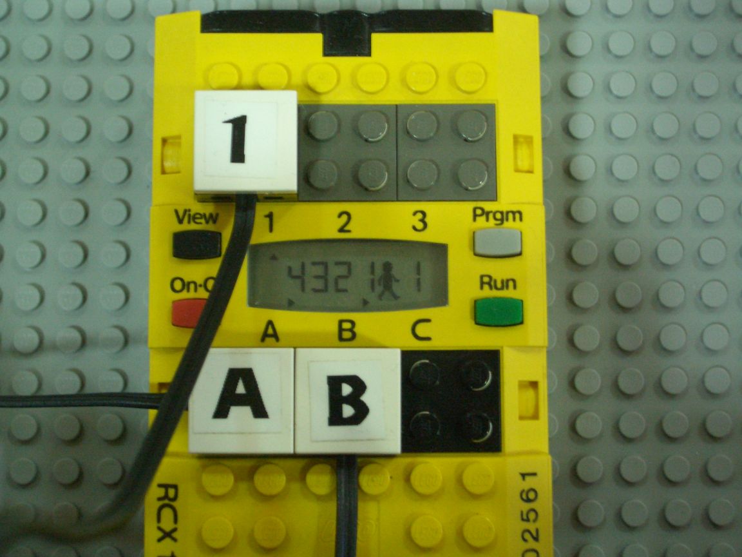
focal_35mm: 62
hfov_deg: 31.2
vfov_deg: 23.7
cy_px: 278
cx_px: 371
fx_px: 1329
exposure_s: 1/15
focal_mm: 10.2
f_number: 3.5
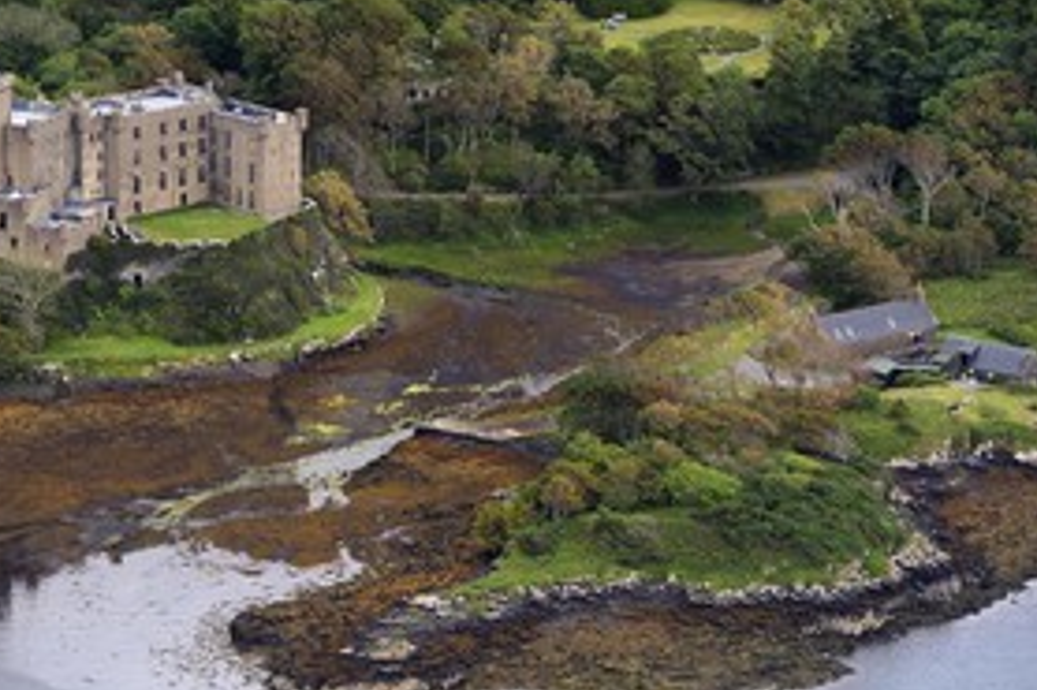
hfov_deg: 6.8
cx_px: 306
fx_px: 8694
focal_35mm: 302
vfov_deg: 4.5
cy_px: 399
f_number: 6.3
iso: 800
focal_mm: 200
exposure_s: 1/640
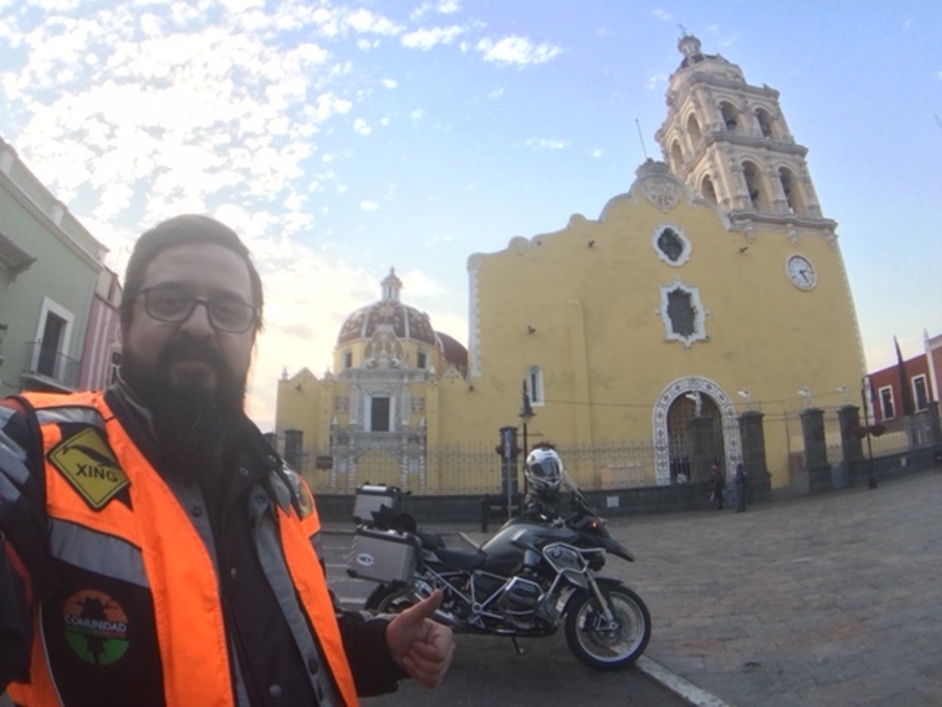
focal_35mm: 31
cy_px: 354
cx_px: 471
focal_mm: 2.65
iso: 32
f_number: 2.2
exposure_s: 1/134
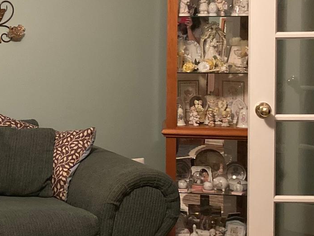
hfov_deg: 22.7
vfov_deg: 17.9
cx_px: -19
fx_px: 744
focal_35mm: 82
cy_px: 81
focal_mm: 3.99
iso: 640
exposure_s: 1/24
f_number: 1.8
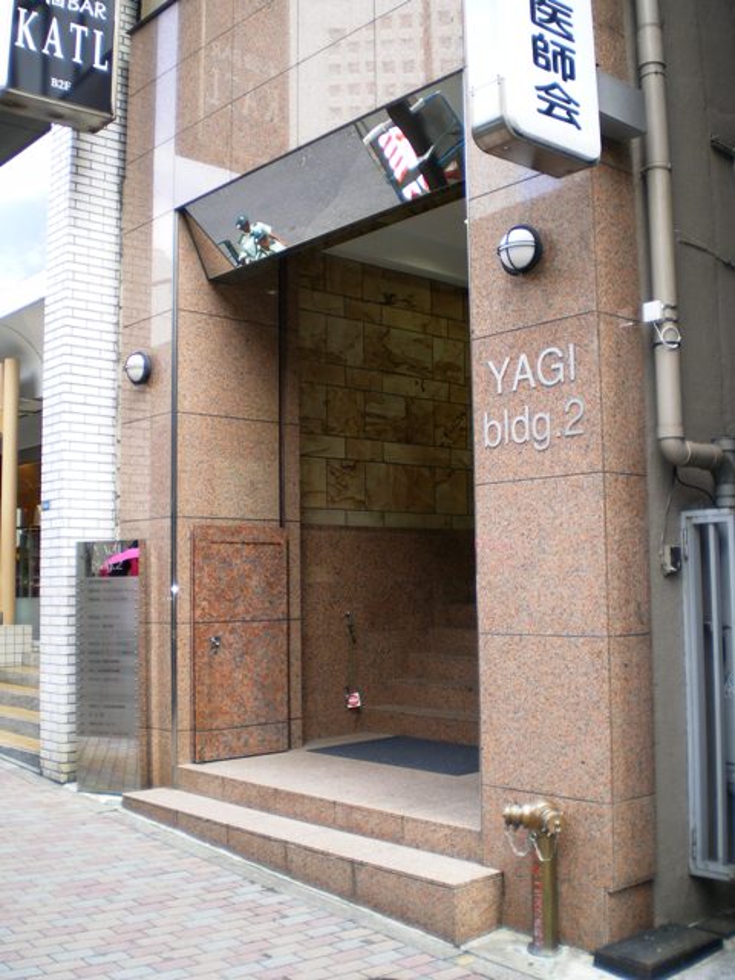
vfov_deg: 49.0
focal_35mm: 38
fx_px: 1076
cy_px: 490
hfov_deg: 37.7
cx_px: 368
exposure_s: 1/50
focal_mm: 6.3
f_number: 3.1
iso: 64
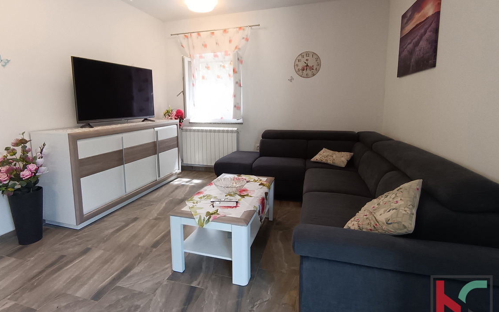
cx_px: 239
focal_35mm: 19
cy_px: 138
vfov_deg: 62.0
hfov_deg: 88.0
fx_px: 258
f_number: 2.2
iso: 371
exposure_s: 1/50
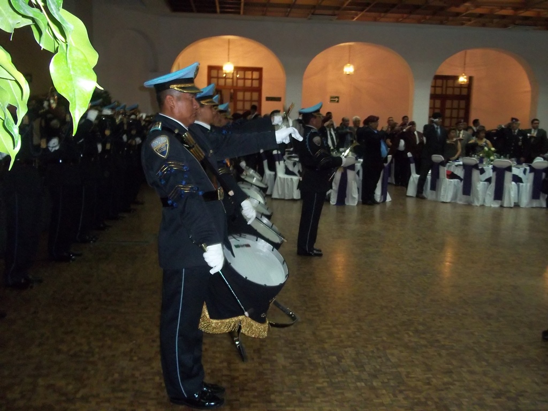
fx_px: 570
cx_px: 274
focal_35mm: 36
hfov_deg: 51.4
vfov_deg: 39.7
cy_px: 206
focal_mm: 6.5
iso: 400
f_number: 3.1
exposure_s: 1/30
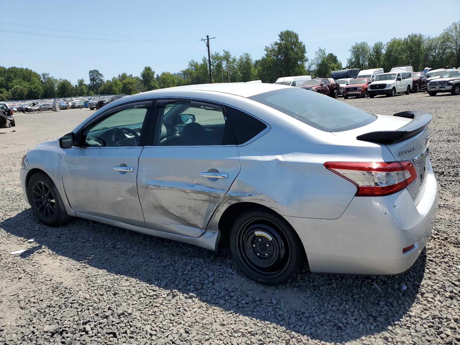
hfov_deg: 67.3
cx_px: 230
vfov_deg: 53.1
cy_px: 172
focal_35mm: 26
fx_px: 346
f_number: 1.5
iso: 50
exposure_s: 1/3333
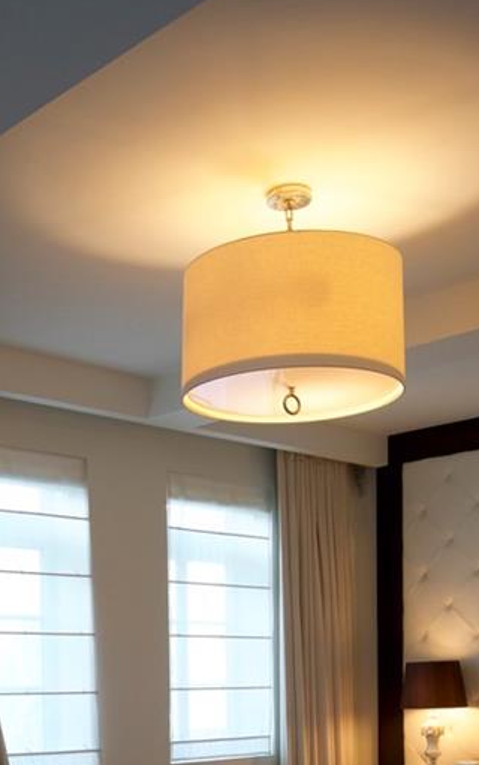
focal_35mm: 51
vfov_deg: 36.7
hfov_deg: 24.6
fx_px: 1064
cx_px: 46
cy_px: 710
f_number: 8
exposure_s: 1/13
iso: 400
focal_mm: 16
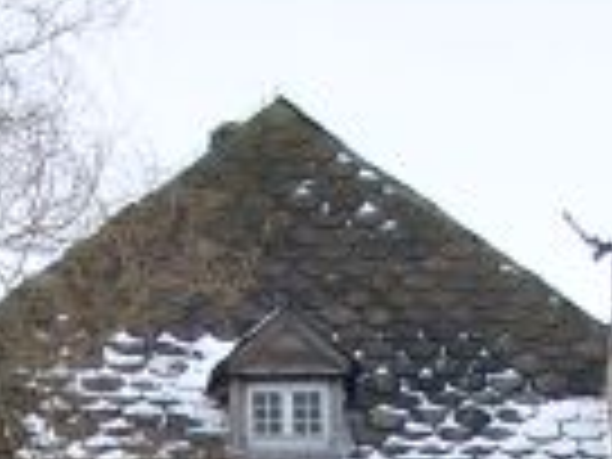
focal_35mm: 428
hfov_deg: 4.6
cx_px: 333
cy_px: 1066
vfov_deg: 3.4
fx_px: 7567
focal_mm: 15.12
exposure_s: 1/99.4
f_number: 4
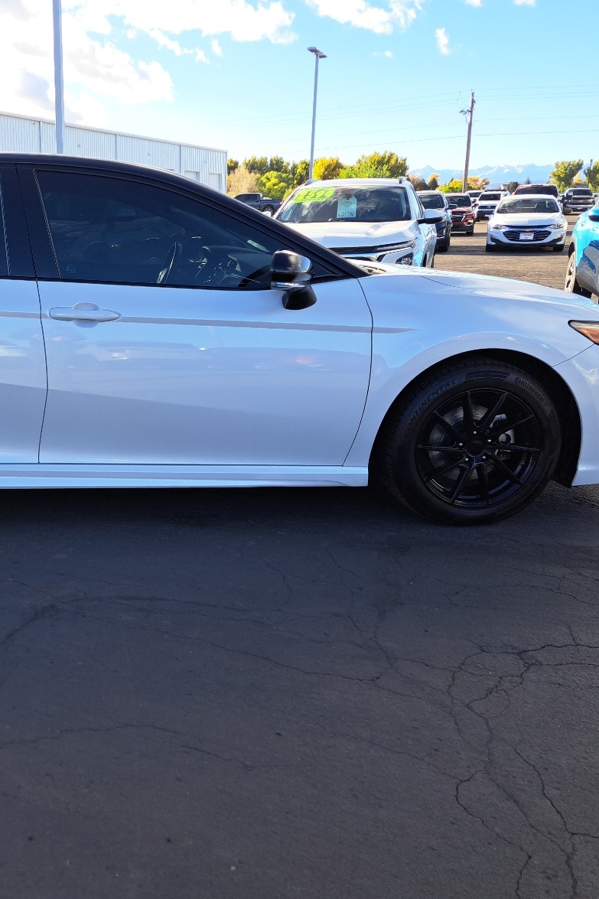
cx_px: 63
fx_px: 849
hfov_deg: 36.5
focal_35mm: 34
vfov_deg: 55.8
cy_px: 448
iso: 50
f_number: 1.8
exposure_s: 1/524
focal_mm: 5.23
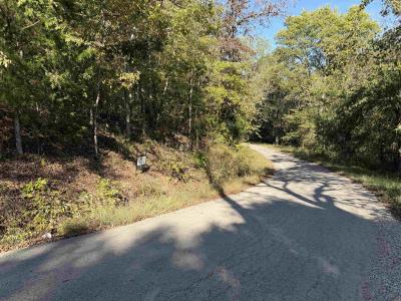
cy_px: 150
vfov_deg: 56.8
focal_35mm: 24
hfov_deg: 71.6
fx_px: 278
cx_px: 200
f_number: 1.78
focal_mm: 6.76
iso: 80
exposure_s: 1/1385
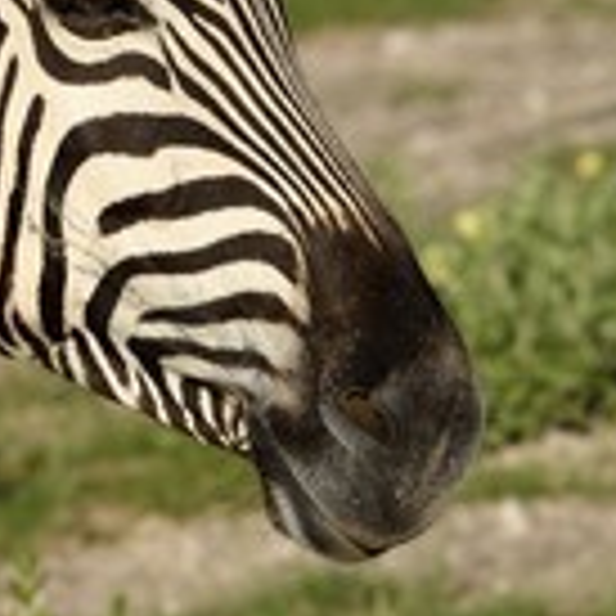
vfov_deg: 2.4
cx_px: -207
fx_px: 14717
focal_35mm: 731
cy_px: 139
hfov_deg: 2.4
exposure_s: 1/2000
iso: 400
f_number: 8
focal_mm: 280
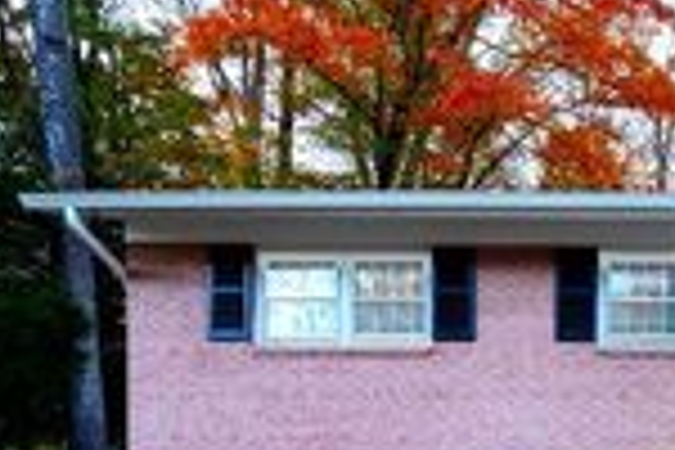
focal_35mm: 40
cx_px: 738
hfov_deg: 39.7
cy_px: 614
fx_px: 750
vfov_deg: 27.0
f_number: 7.1
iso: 200
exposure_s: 1/3
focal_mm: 12
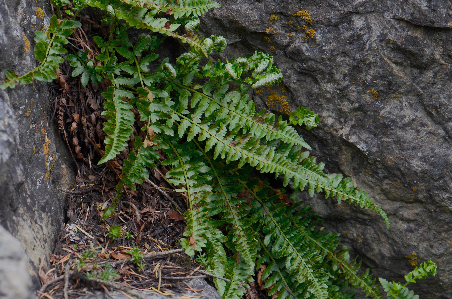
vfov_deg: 8.6
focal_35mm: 159
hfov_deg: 13.0
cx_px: 225
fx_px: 1986
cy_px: 150
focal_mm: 105
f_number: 8
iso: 800
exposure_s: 1/320
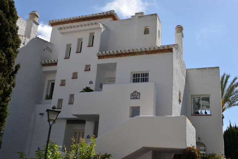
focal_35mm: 38
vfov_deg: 35.1
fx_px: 251
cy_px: 80
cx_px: 119
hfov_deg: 50.7
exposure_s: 1/800
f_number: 14
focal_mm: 38
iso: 640
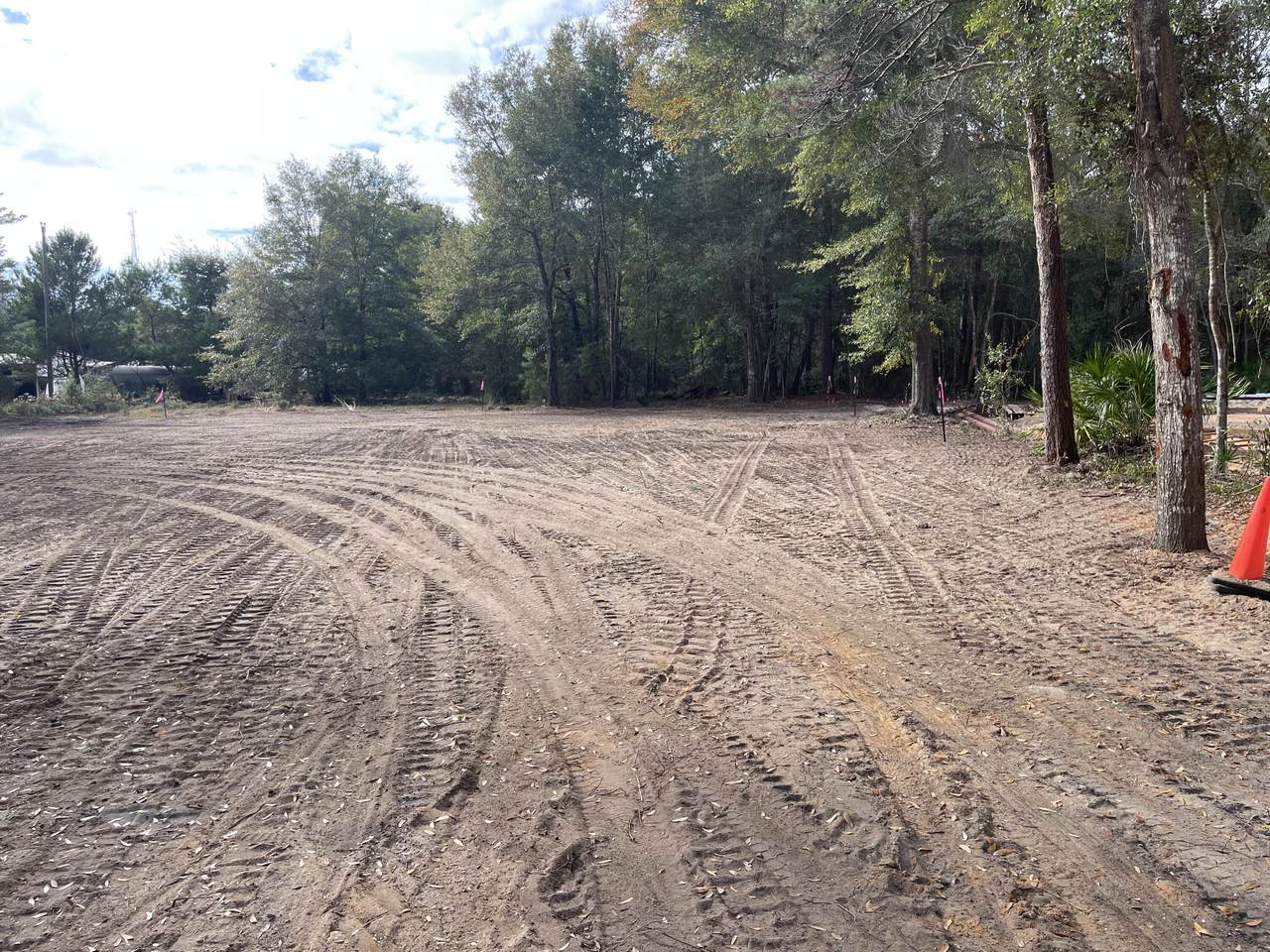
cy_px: 476
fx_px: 954
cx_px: 635
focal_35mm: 26
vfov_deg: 53.1
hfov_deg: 67.3
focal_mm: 4.2
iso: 32
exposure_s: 1/1052
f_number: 1.6
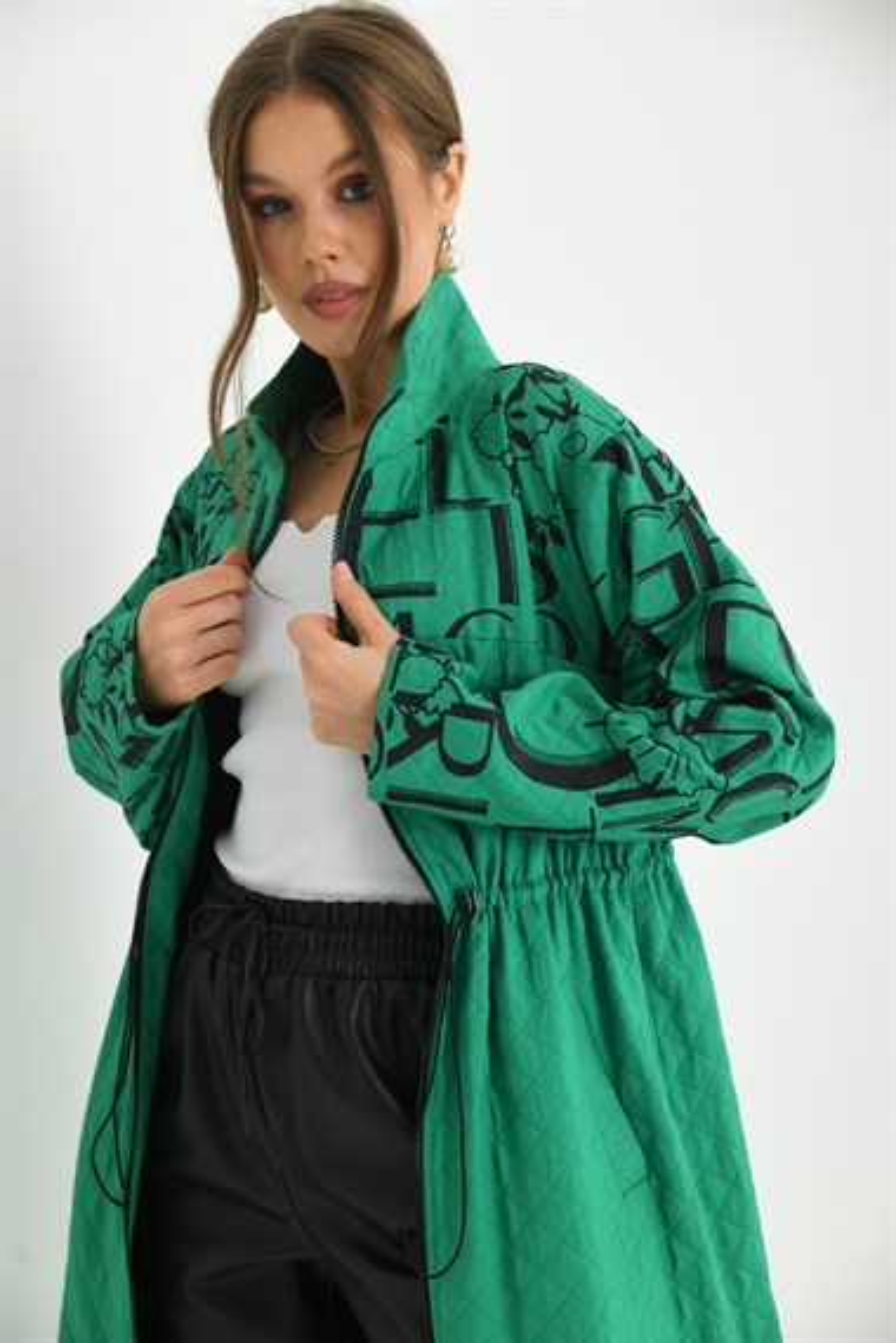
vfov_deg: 31.0
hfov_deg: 20.9
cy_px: 672
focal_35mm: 65
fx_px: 2426
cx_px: 448
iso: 200
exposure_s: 1/125
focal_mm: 65
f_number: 5.6
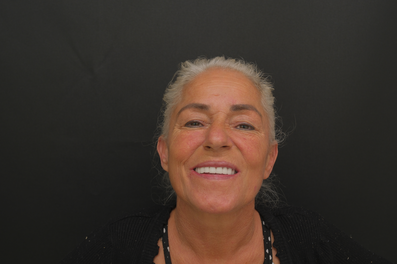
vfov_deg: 36.9
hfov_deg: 53.1
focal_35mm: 36
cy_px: 132
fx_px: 397
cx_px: 198
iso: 320
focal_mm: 24.2
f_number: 5.6
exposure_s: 1/125
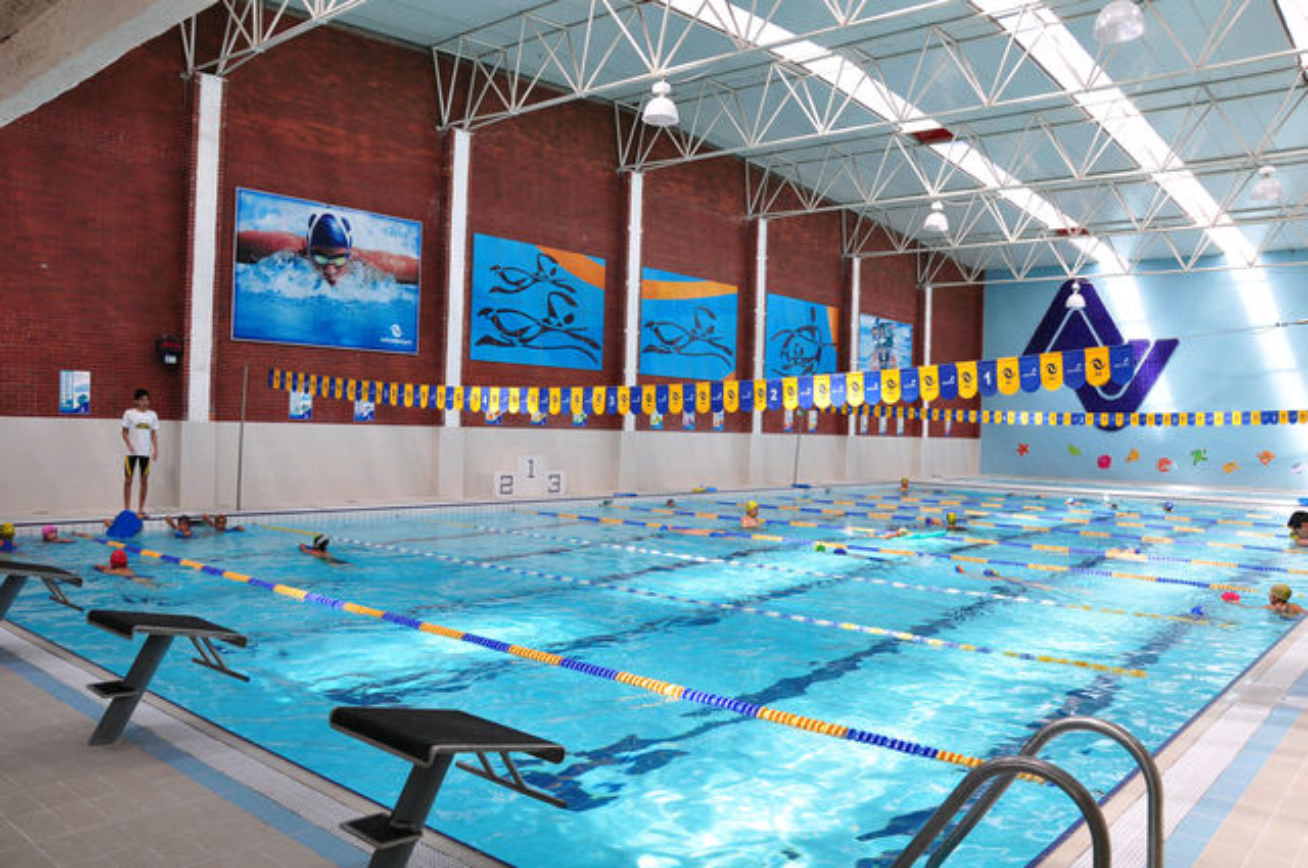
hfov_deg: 67.4
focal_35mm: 27
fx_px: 980
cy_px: 434
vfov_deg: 47.8
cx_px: 654
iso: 200
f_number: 9
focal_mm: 18
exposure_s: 1/60
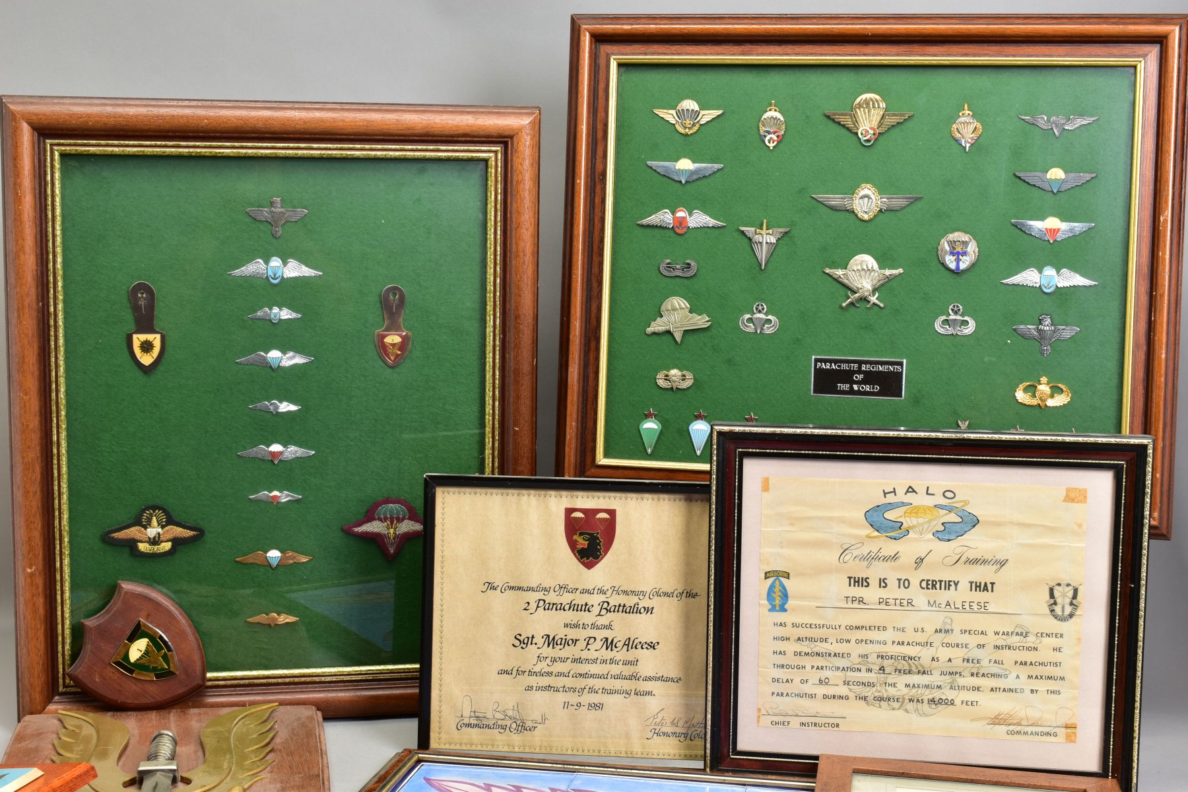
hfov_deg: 38.9
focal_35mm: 51
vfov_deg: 26.5
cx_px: 594
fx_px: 1683
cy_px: 396
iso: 100
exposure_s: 1/100
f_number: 10
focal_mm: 34
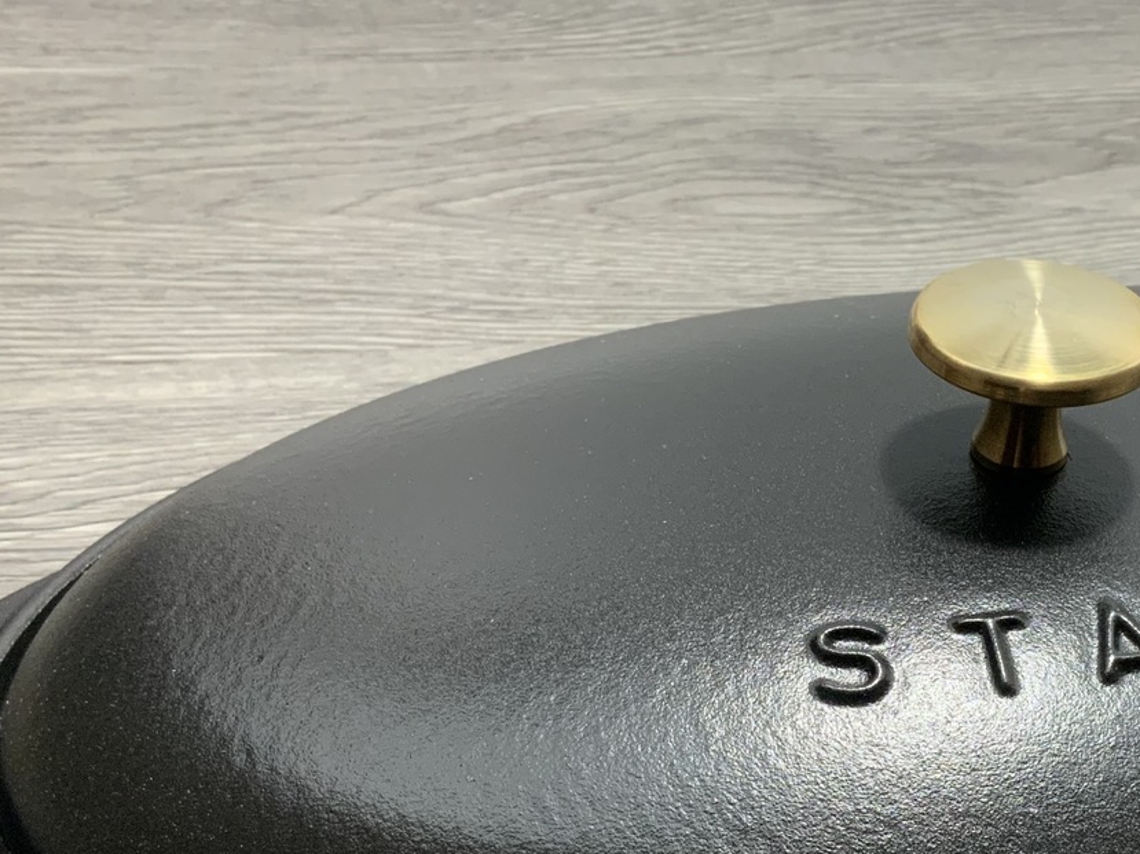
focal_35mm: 56
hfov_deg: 33.6
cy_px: 671
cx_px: 869
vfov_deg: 25.7
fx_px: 1843
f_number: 1.8
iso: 200
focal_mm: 3
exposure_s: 1/60
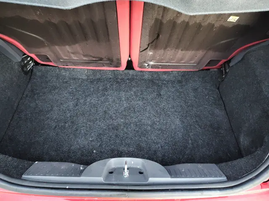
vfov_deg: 58.9
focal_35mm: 23
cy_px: 100
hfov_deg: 73.9
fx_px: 179
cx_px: 134
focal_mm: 5.56
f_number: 1.8
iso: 4175
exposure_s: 1/20
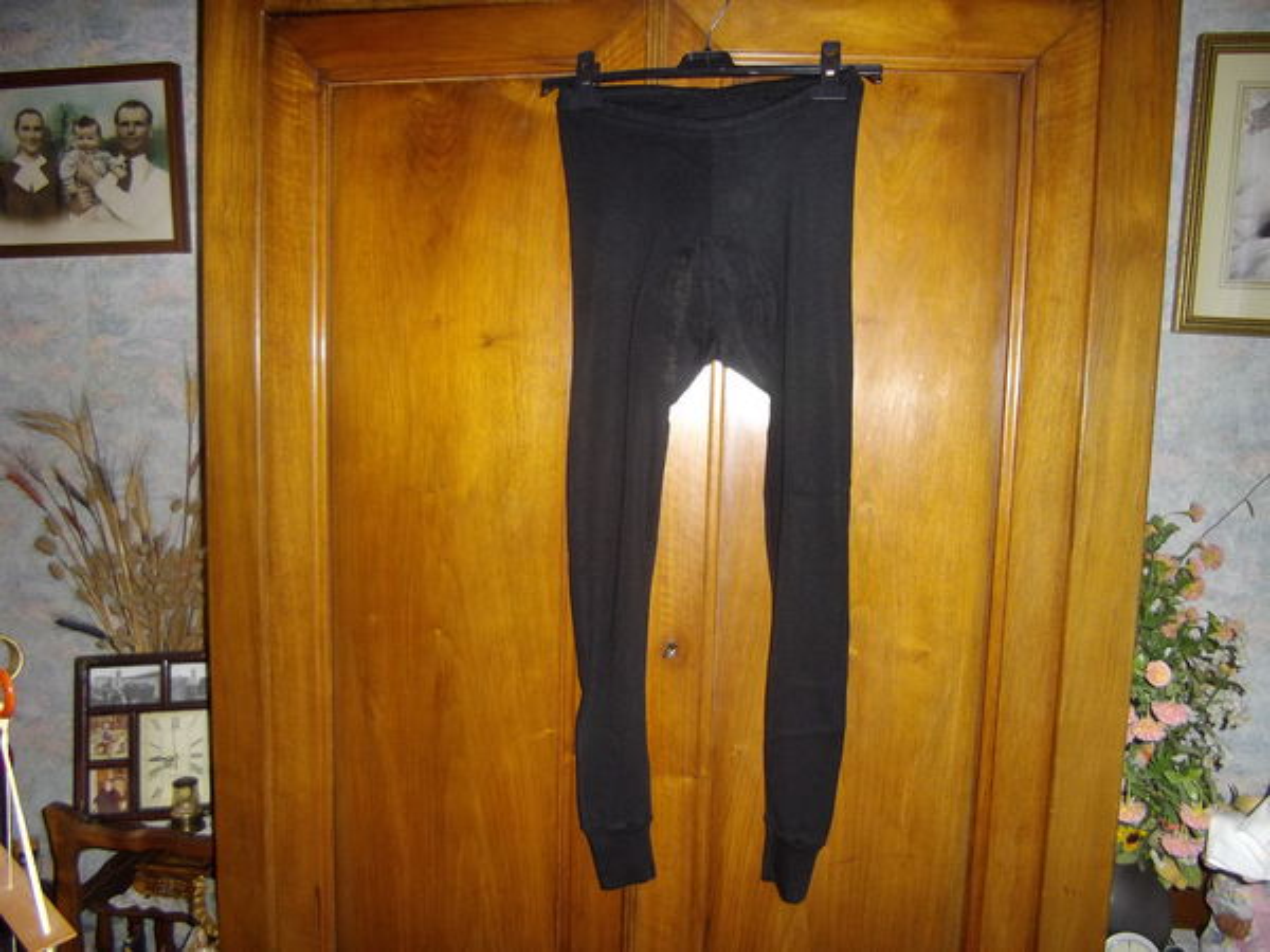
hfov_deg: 65.3
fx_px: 991
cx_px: 635
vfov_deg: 51.4
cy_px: 476
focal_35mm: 27
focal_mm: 4.9
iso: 210
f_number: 3.2
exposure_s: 1/50
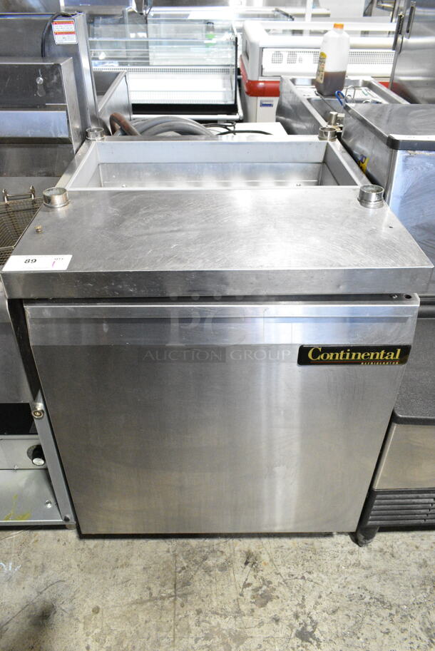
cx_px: 218
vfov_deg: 67.3
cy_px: 326
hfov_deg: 48.0
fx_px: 489
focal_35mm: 27
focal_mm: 18
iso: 6400
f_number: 7.1
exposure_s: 1/200
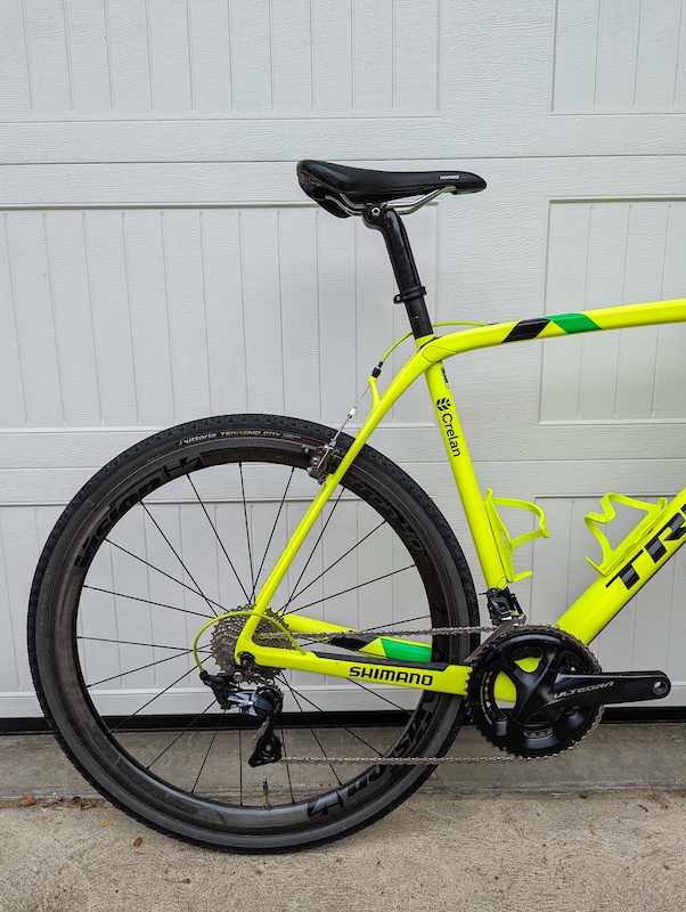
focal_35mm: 24
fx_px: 633
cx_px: 343
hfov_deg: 56.9
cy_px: 456
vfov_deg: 71.5
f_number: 1.85
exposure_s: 1/682
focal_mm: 6.81
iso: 42
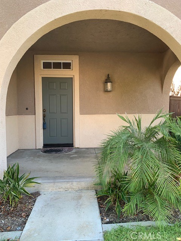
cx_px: 90
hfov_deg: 53.1
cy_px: 120
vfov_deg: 67.3
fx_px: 181
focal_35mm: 26
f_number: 1.8
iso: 50
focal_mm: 4.25
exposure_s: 1/122
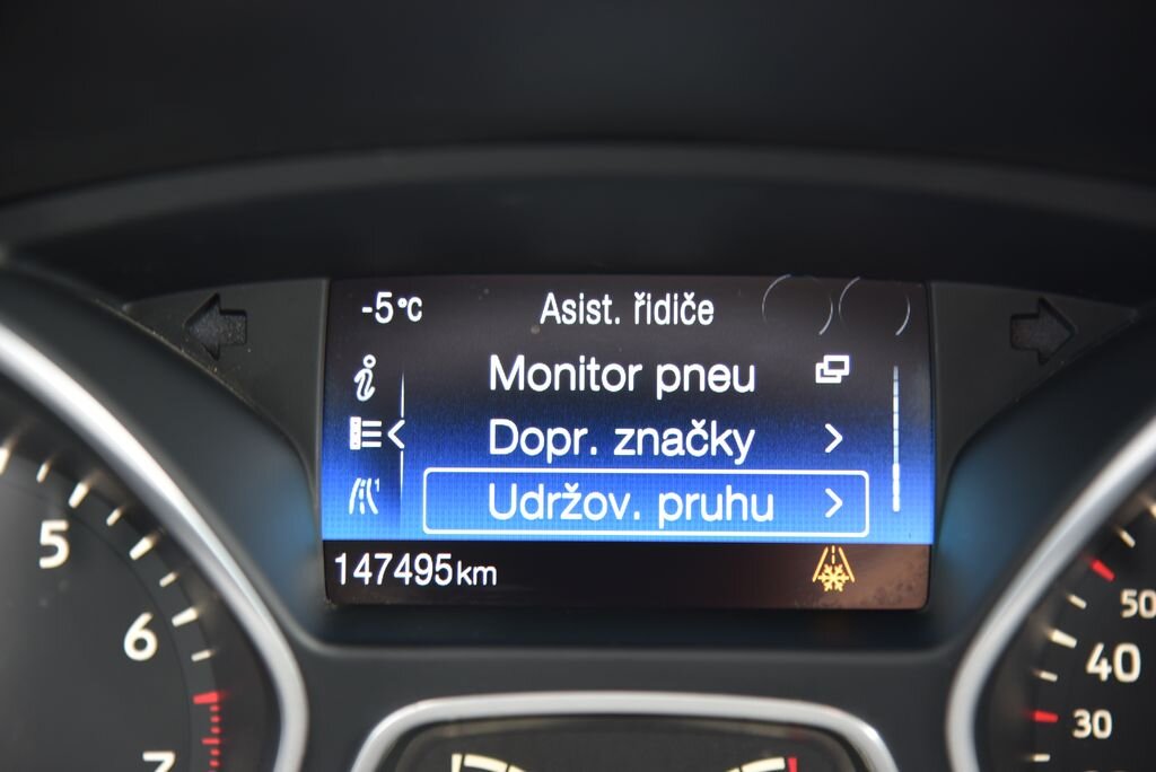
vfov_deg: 11.4
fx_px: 3855
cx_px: 578
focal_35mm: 120
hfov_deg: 17.1
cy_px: 386
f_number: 4
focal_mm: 120
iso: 500
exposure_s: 1/15
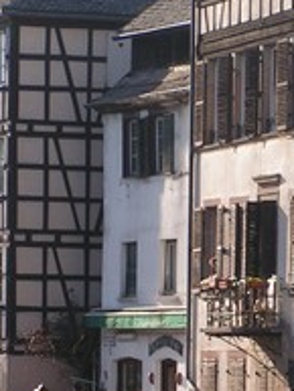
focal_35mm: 377
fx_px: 4265
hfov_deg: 3.9
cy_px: 358
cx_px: 353
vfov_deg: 5.2
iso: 50
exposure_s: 1/200
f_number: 5.6
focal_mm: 18.2
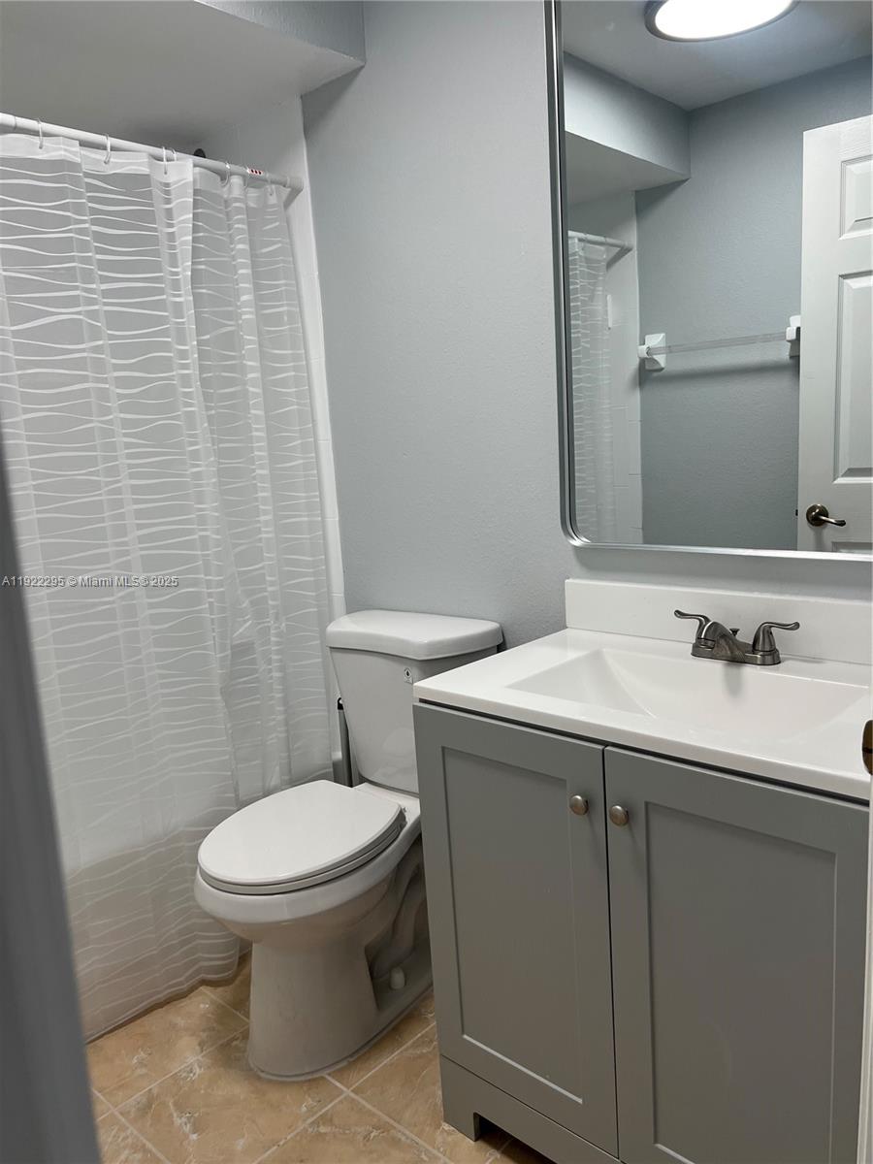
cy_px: 582
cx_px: 436
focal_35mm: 26
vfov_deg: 67.3
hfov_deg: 53.1
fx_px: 874
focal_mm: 5.7
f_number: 1.5
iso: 50
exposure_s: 1/120
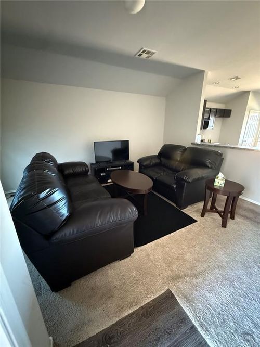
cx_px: 130
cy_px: 174
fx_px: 140
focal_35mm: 14
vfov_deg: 102.1
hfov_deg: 85.7
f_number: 2.2
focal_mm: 2.22
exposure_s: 1/30
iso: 1600
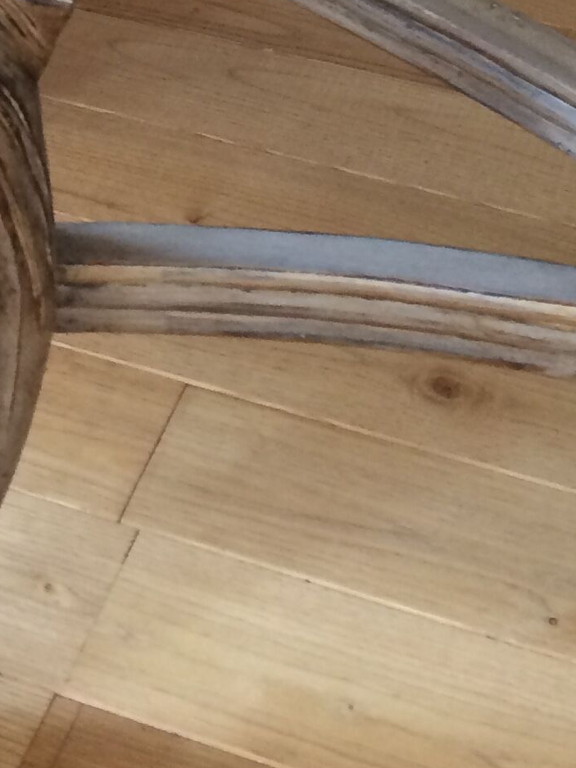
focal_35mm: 101
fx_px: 2240
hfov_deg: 14.5
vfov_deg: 16.9
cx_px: 38
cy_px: -497
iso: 125
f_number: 2.2
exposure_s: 1/33
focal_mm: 4.15
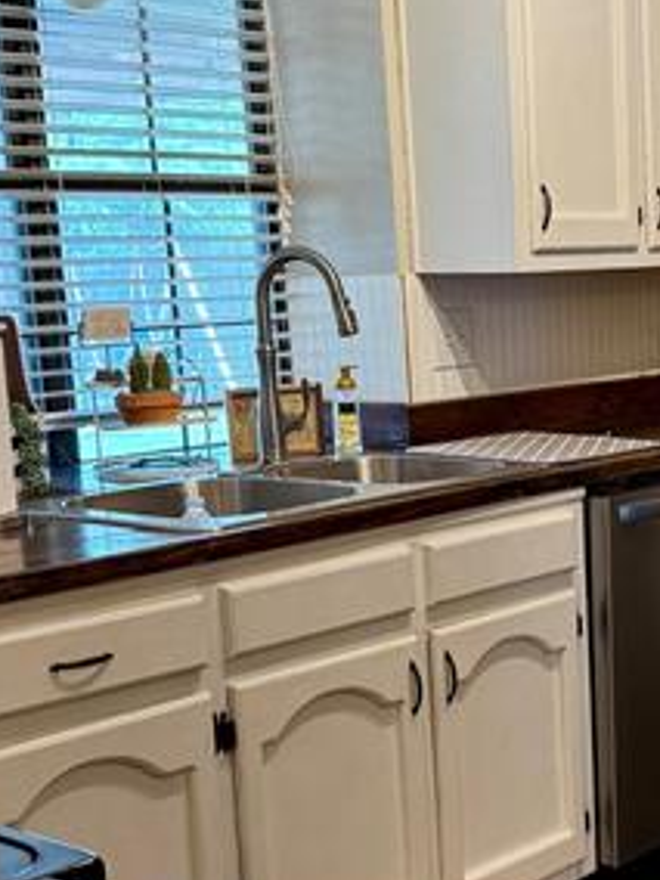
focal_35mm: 65
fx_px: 1652
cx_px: 663
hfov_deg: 21.8
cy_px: 527
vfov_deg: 29.7
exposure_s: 1/60
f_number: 1.78
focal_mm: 6.76
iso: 160
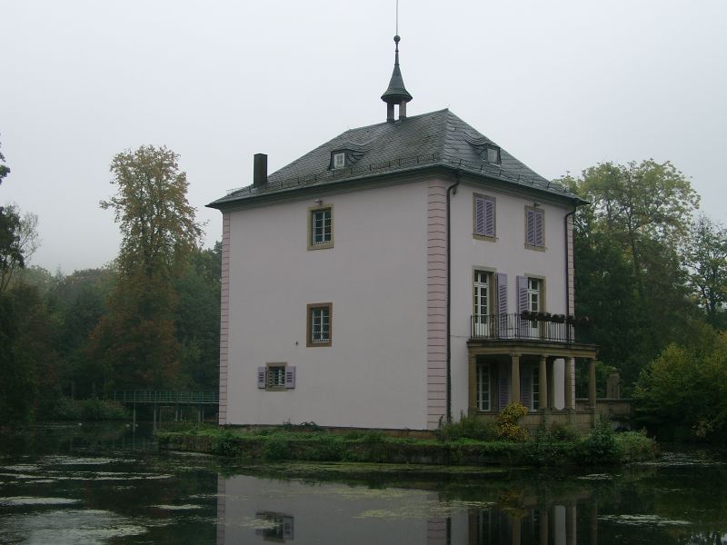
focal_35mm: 53
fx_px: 1113
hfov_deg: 36.2
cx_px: 364
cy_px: 272
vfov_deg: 27.5
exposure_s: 1/350
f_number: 4
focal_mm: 11.05
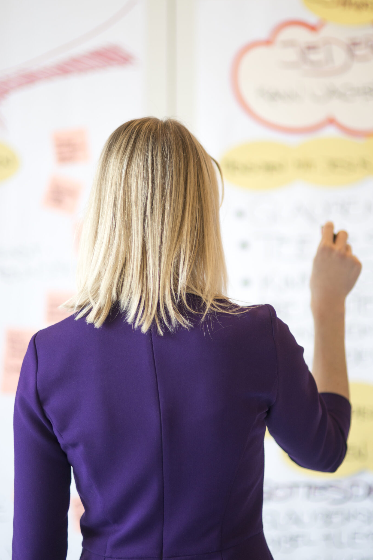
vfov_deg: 19.3
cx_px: 208
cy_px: 248
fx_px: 1647
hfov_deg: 12.9
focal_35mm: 106
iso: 200
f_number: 1.4
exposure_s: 1/100
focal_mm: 85
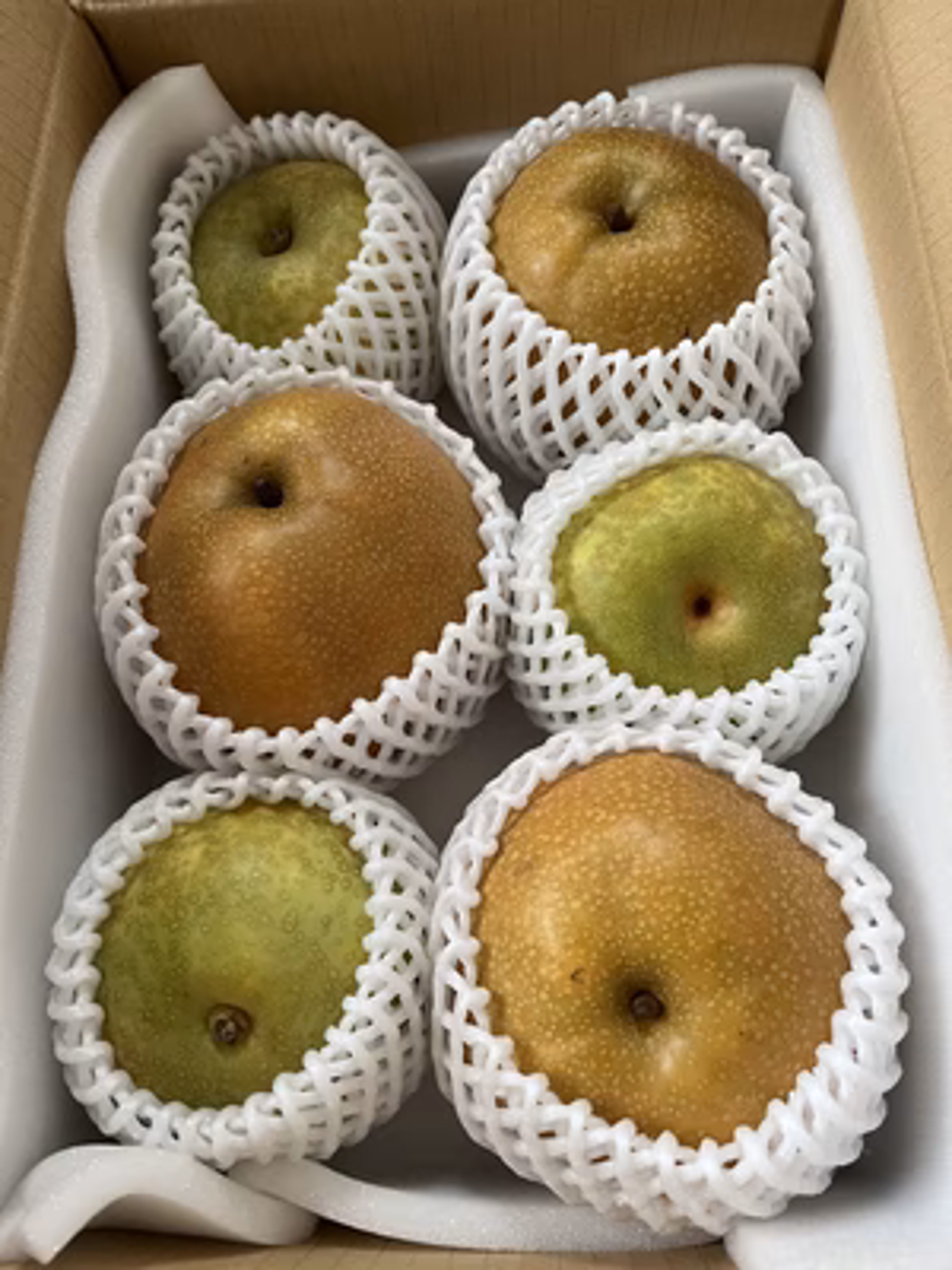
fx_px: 953
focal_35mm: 26
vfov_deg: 67.3
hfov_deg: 53.1
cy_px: 635
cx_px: 476
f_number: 1.6
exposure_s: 1/60
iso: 160
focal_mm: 5.1
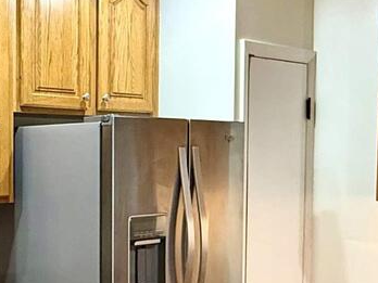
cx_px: 72
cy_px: 197
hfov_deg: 32.3
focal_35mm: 58
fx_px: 633
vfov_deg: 25.1
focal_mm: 2.22
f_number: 2.2
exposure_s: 1/60
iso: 320
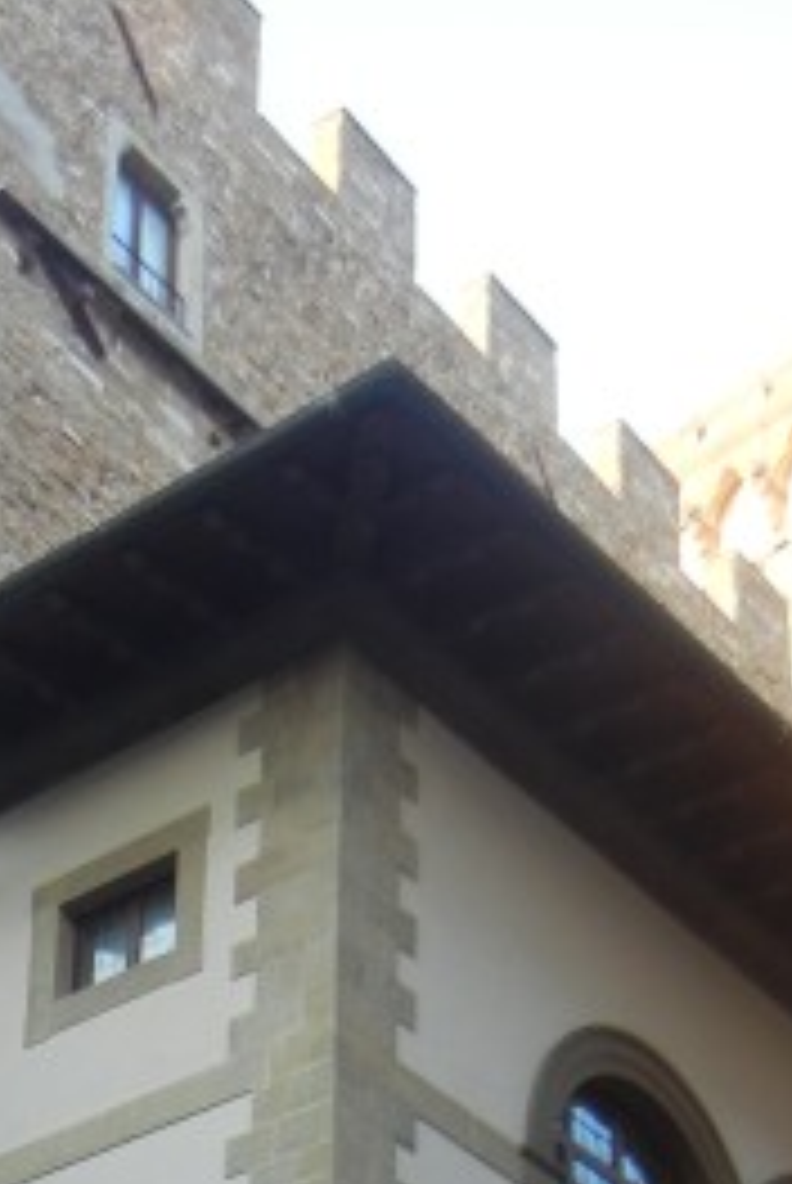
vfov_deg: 19.7
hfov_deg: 14.9
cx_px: 94
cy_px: 1720
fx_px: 2995
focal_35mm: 91
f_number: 3.5
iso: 160
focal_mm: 5.4
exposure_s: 1/62
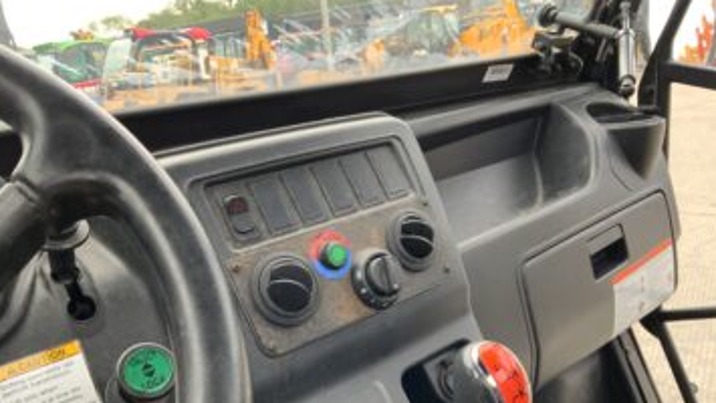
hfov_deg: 61.0
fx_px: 608
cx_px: 359
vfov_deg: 36.4
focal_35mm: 32
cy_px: 266
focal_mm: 3
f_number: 1.8
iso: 50
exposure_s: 1/122
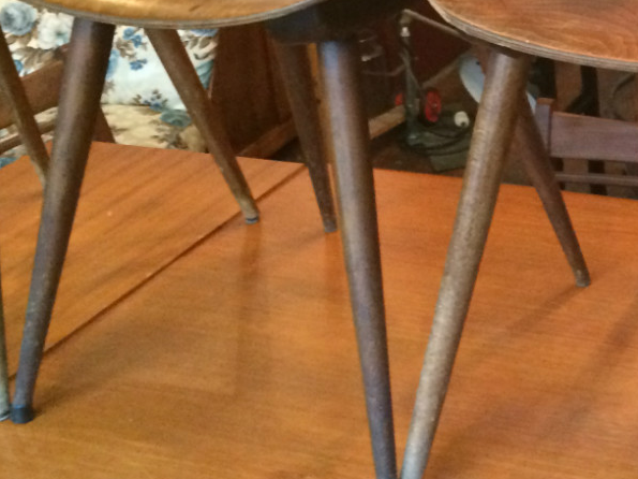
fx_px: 1437
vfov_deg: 18.4
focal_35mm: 78
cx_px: 745
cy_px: -12
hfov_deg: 23.1
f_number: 2.2
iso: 250
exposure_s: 1/25
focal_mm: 4.15
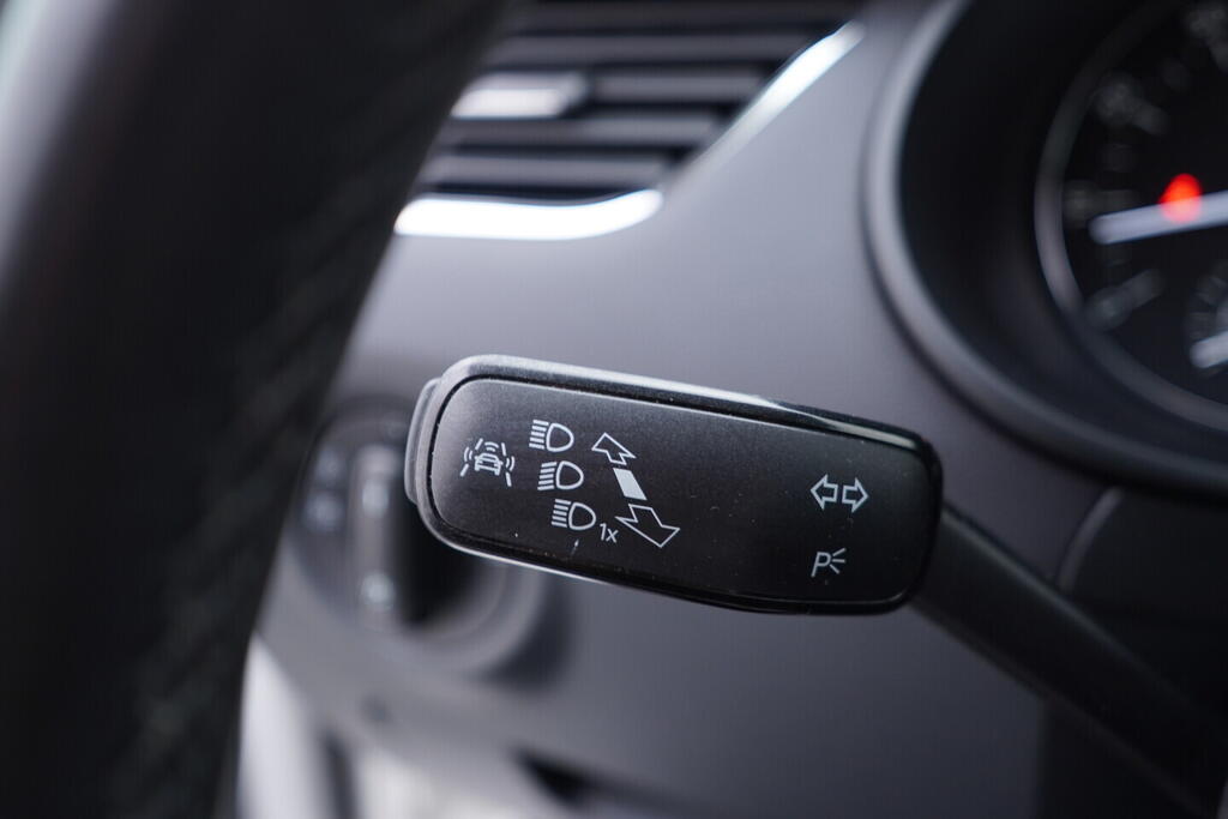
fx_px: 1228
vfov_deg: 36.9
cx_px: 614
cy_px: 410
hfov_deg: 53.1
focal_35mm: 36
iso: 250
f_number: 2.8
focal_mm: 24
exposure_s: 1/40
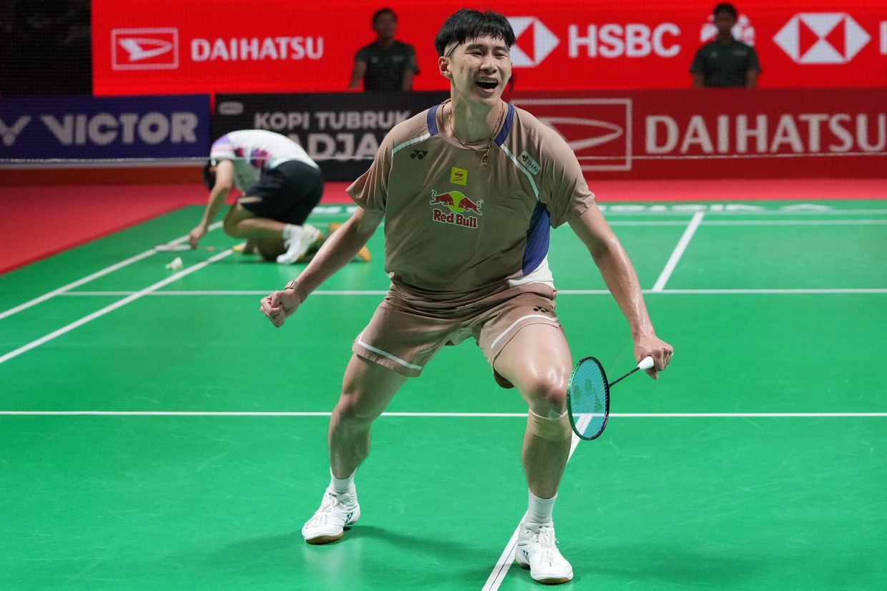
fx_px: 1724
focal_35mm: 70
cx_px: 444
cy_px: 296
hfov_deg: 28.9
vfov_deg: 19.4
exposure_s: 1/2500
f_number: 3.2
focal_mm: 70
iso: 4000
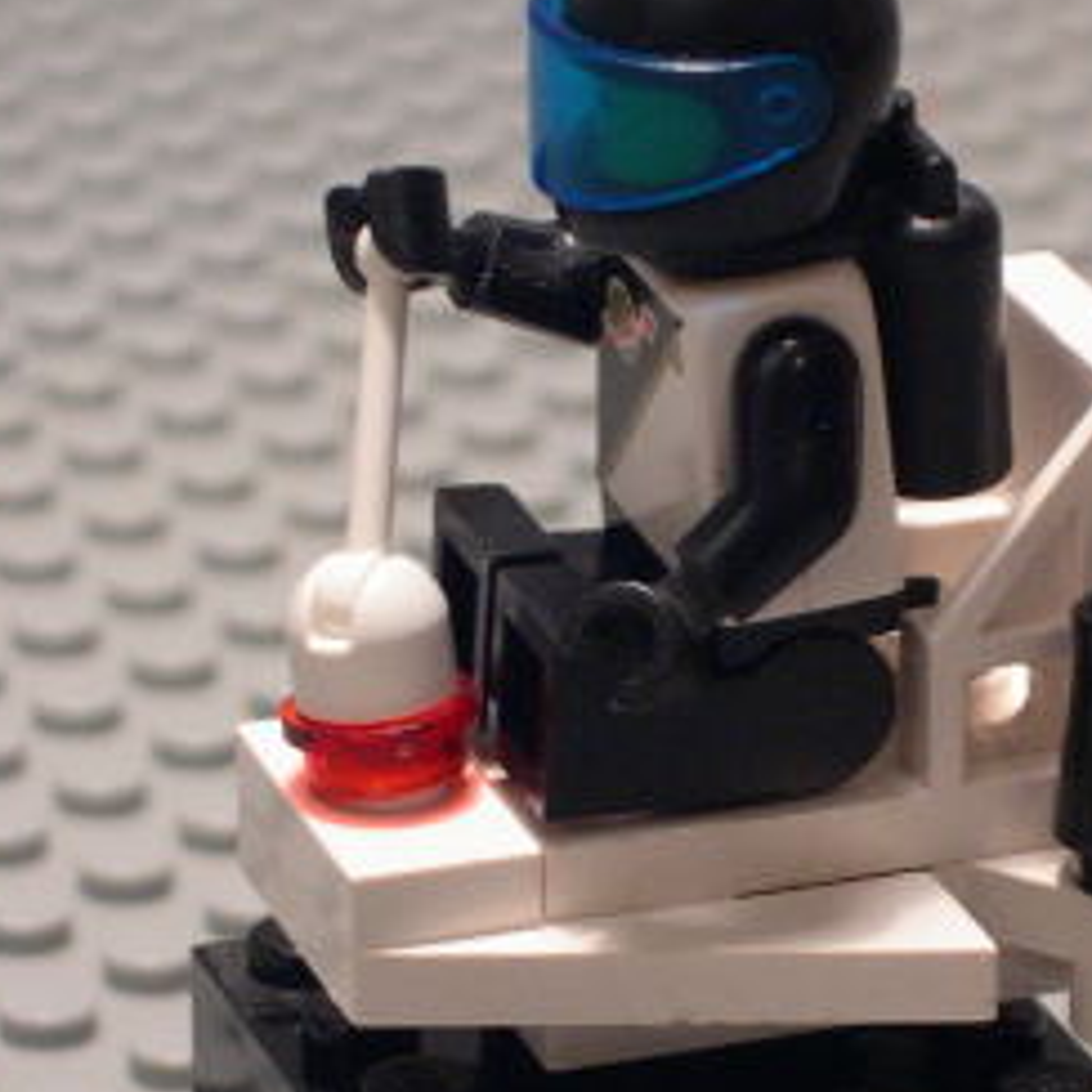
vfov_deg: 7.1
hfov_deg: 7.1
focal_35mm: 248
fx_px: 8851
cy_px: 662
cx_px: 873
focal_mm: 24
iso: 400
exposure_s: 1/19
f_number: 4.9
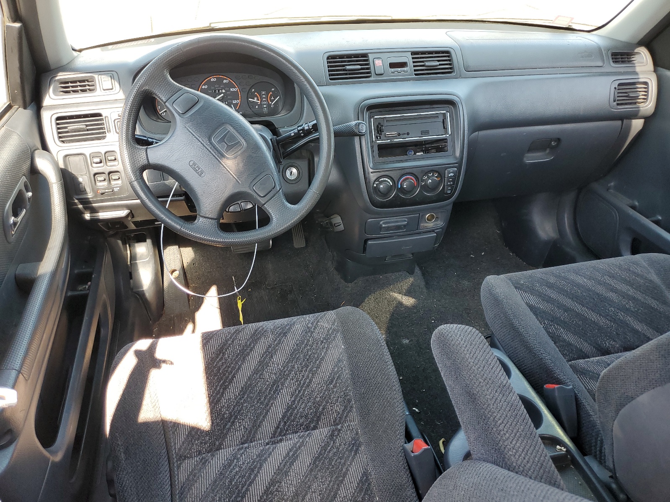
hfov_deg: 67.3
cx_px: 335
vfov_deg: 53.1
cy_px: 251
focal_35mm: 26
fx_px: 503
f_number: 1.5
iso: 56
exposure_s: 1/120
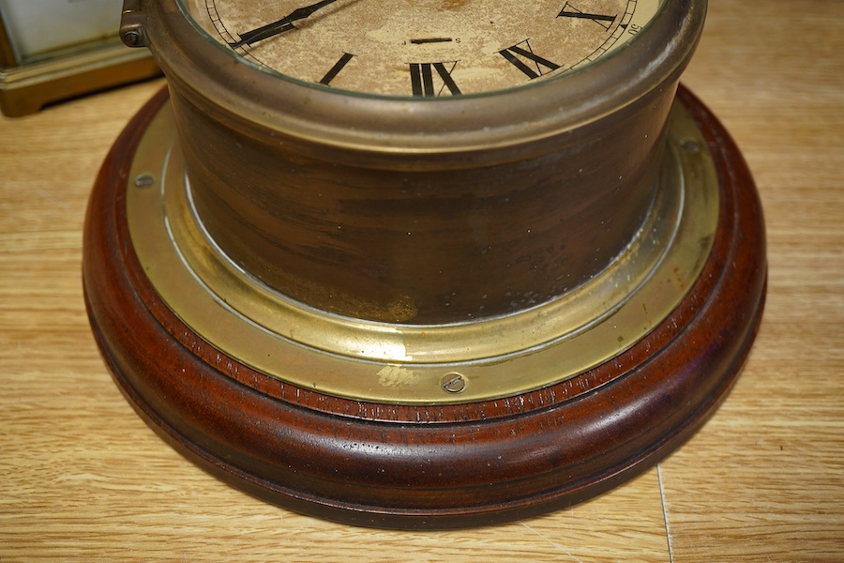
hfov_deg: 43.6
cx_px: 422
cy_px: 282
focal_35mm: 45
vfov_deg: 29.9
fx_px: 1055
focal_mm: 30
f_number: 6.3
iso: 1250
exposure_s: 1/125
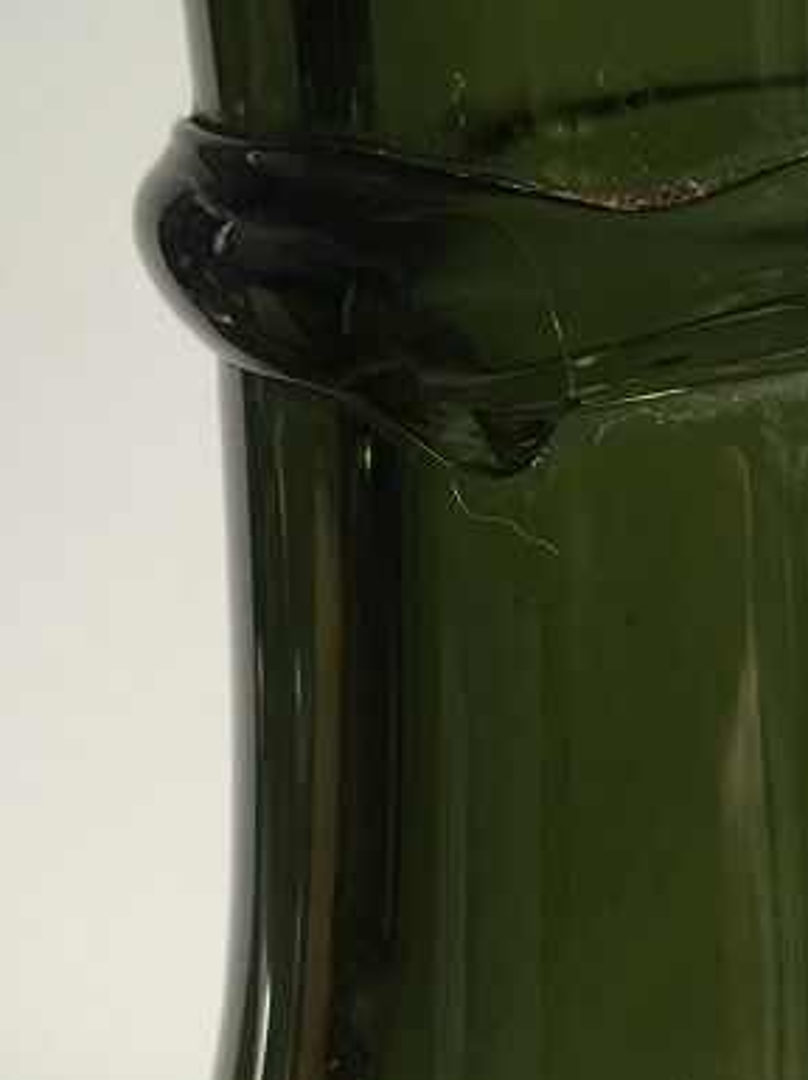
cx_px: 743
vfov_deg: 25.6
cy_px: 693
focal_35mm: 76
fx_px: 2369
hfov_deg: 19.0
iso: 125
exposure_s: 1/33
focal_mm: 4.15
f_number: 2.2
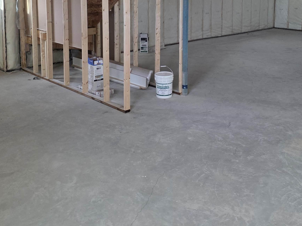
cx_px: 170
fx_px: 358
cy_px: 30
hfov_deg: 45.7
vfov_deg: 33.6
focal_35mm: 41
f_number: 1.7
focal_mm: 6.3
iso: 250
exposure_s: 1/120
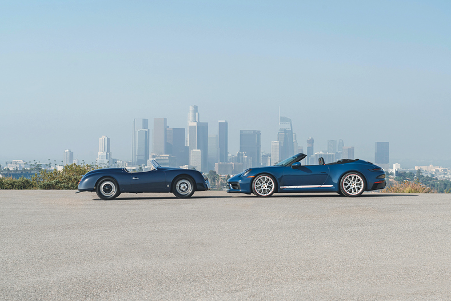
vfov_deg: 19.2
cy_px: 150
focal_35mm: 71
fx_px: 889
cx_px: 226
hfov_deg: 28.5
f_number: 8
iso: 100
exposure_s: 1/200
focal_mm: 70
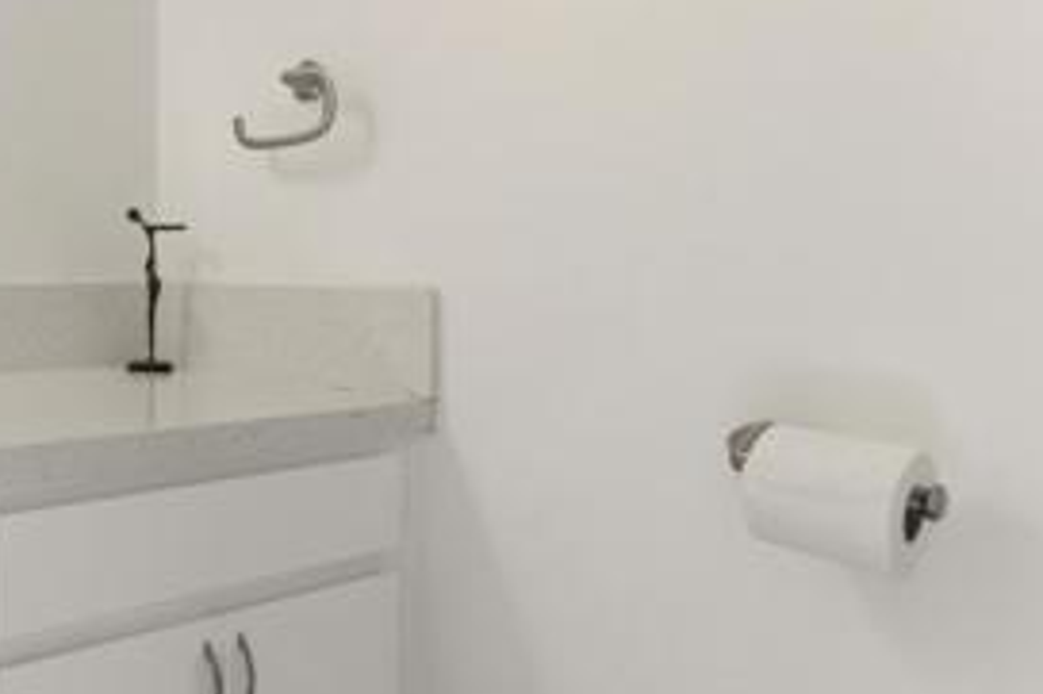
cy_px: 255
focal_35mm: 33
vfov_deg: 39.6
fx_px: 955
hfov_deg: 45.9
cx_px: -50
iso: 250
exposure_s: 1/1250
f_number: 6.3
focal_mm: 14
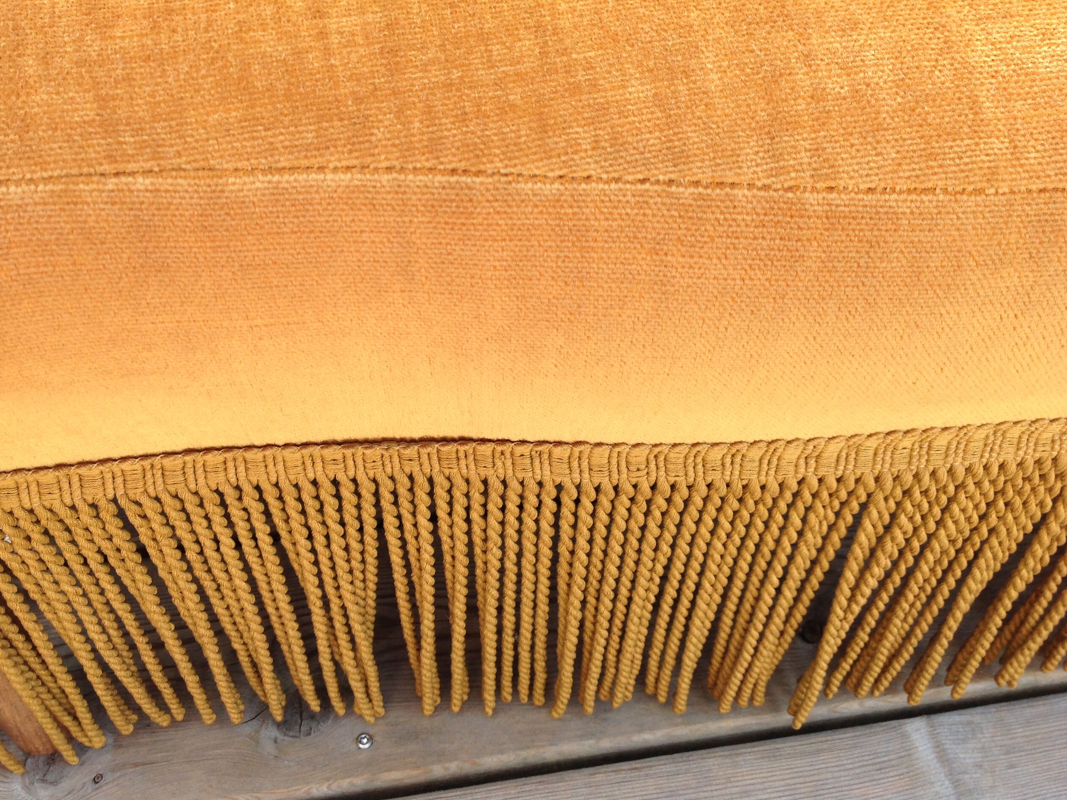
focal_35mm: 36
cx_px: 532
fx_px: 1110
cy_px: 392
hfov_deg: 51.4
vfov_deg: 39.7
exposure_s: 1/196
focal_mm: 4.28
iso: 50
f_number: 2.4
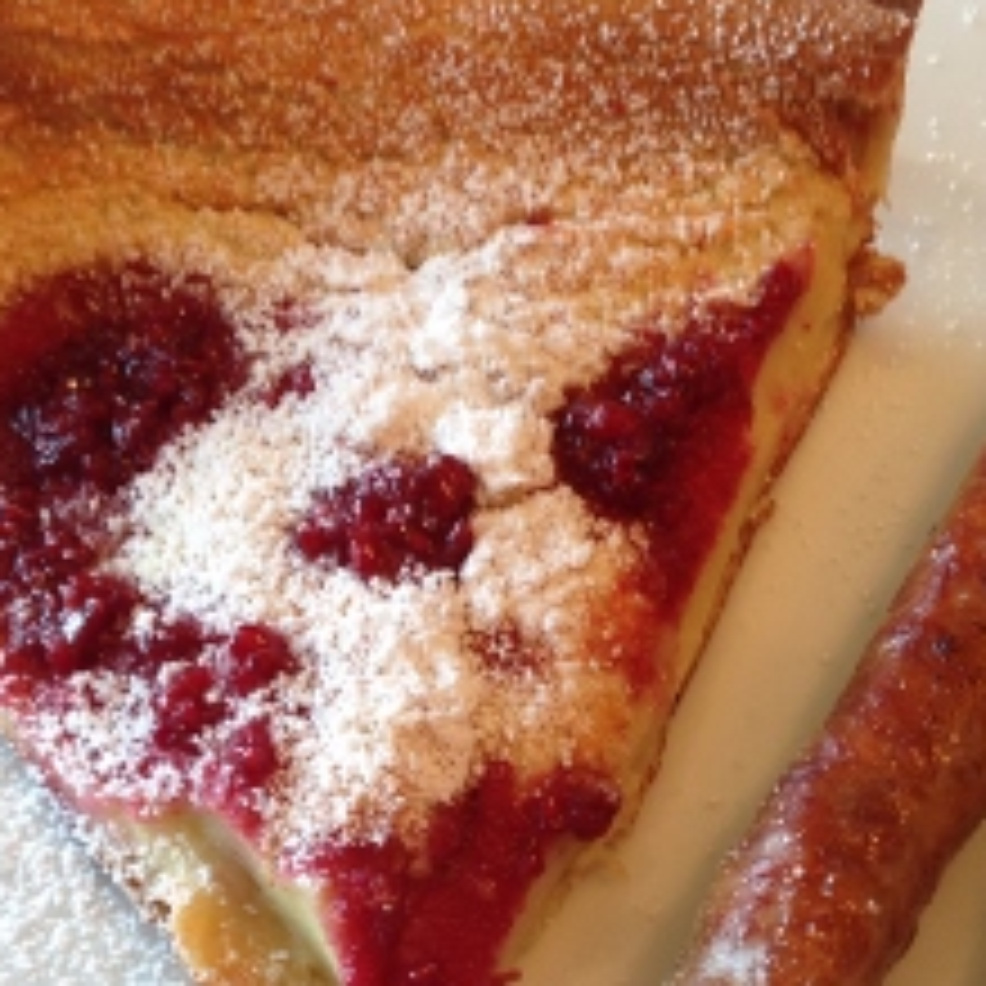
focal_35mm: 64
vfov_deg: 26.8
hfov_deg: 26.8
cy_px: 626
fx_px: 2062
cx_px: 626
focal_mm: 4.12
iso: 50
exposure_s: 1/30
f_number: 2.4
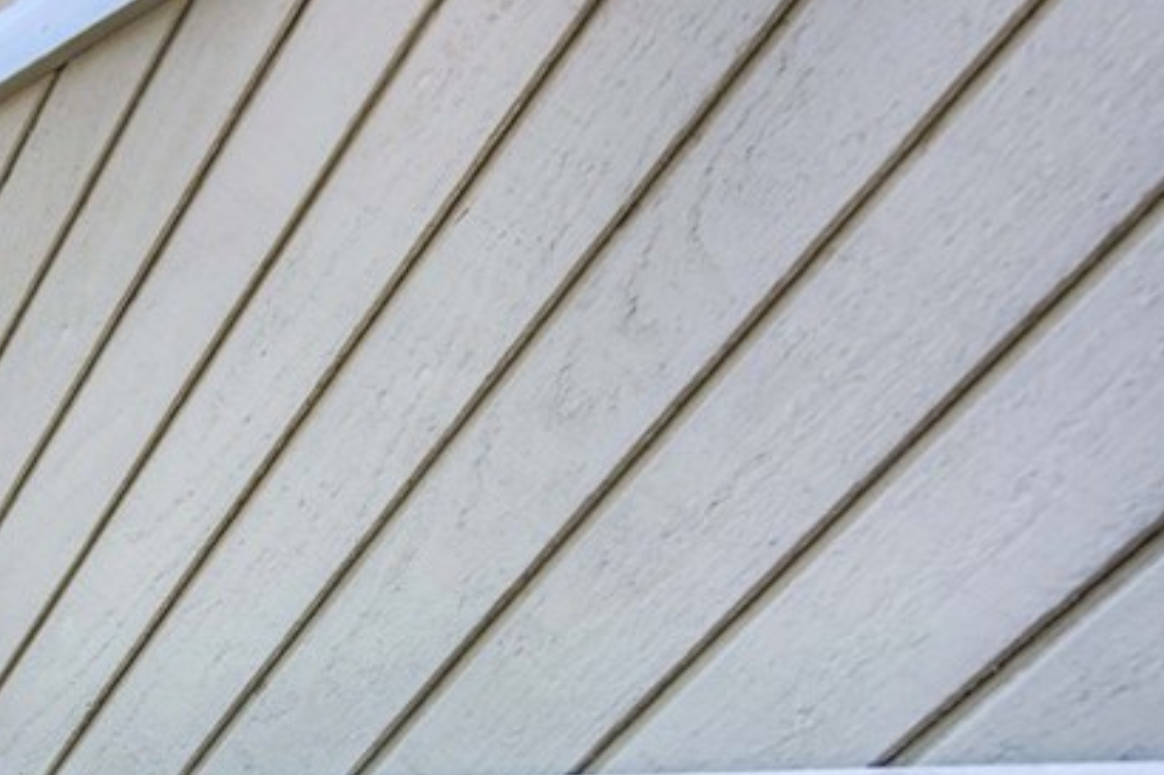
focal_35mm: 40
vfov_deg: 30.5
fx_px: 1293
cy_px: 810
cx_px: -91
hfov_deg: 40.1
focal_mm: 16
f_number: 6.3
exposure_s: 1/200
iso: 250
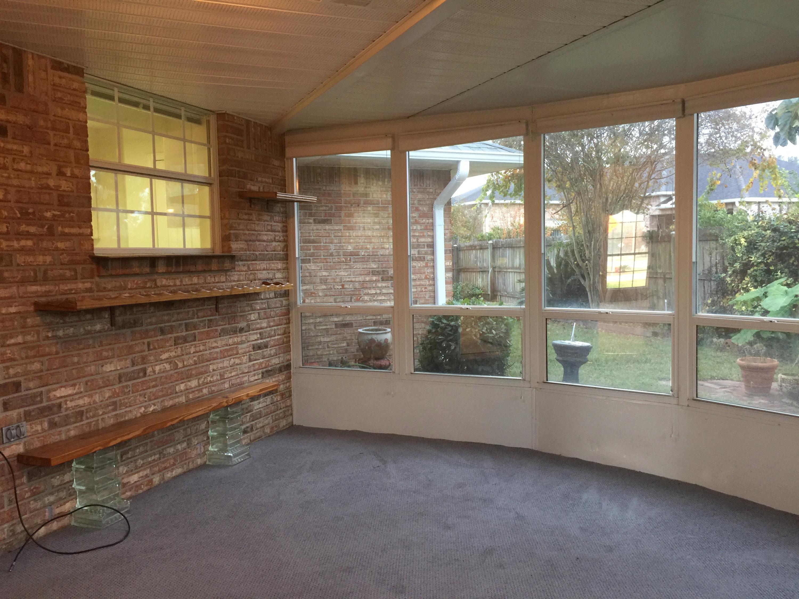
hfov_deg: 61.7
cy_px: 300
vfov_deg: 48.2
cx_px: 400
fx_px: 669
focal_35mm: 29
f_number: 2.2
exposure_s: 1/15
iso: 64
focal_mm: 4.15
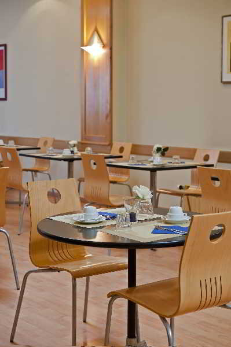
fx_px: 675
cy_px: 174
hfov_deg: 19.4
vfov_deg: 28.9
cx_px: 116
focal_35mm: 70
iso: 200
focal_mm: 70
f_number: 5.6
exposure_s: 1/10
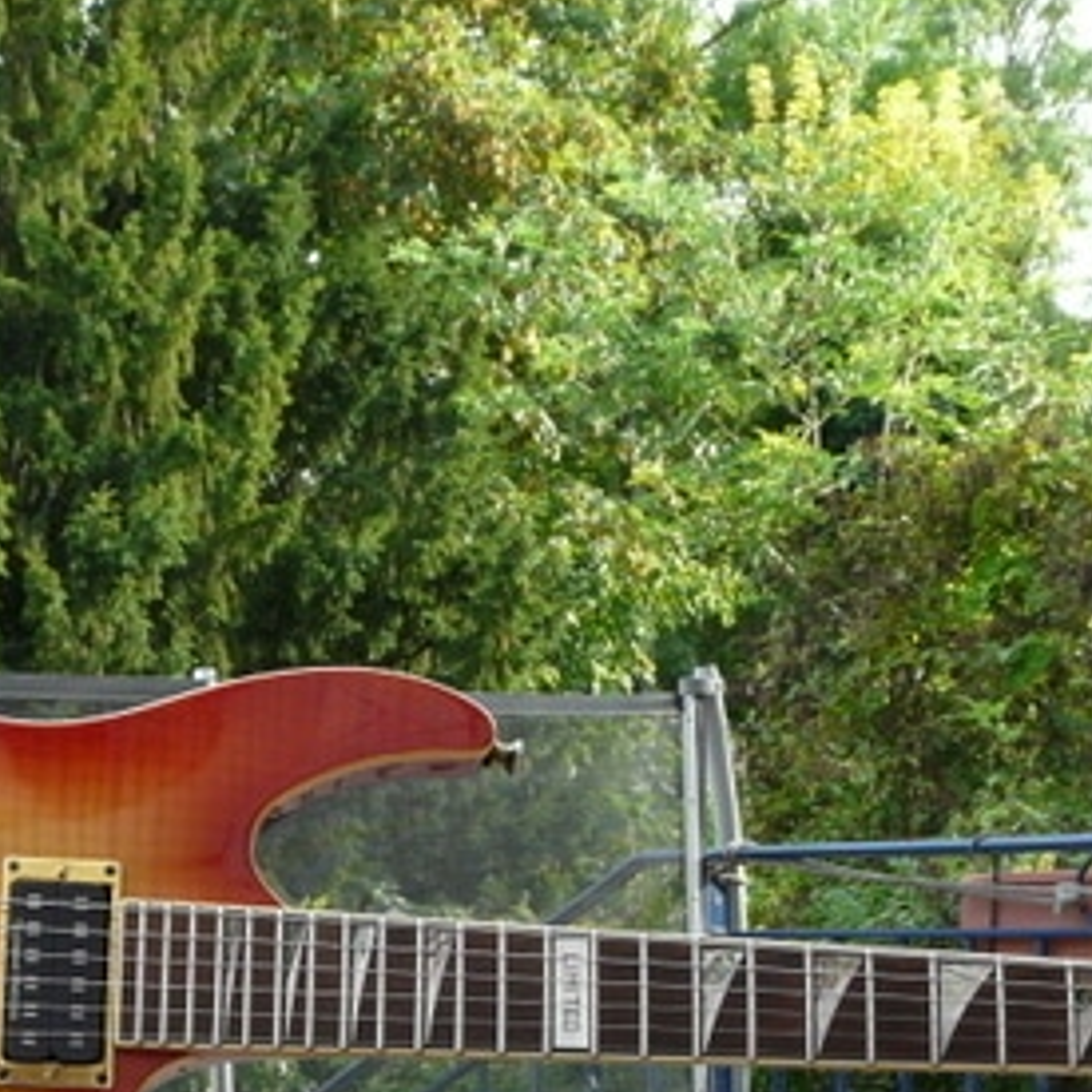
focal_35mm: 76
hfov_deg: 22.7
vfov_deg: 22.4
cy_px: 913
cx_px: 477
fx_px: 2712
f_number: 4
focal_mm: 6
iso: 160
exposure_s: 1/160
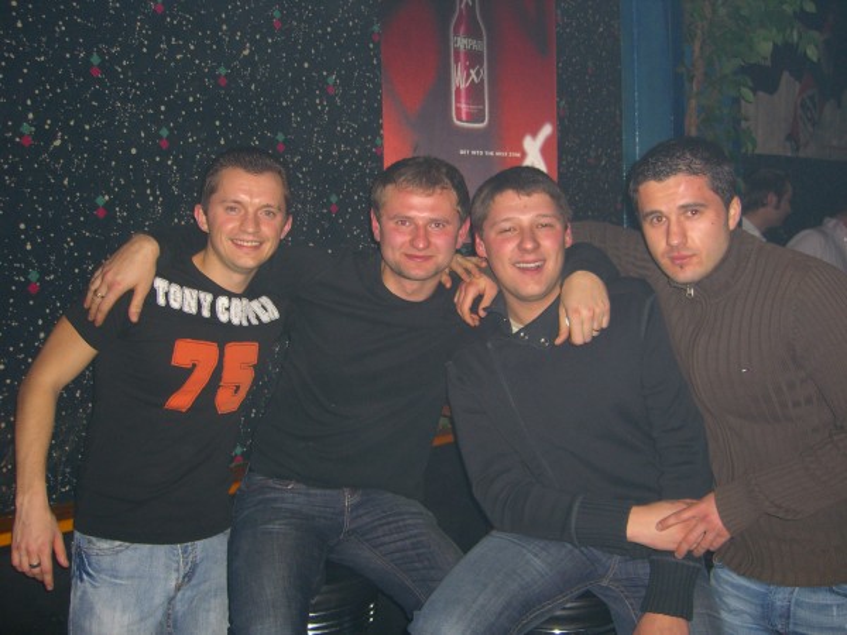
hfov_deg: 49.0
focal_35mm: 38
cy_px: 318
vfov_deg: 37.7
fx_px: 930
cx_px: 424
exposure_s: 1/60
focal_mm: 7.9
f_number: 2.8
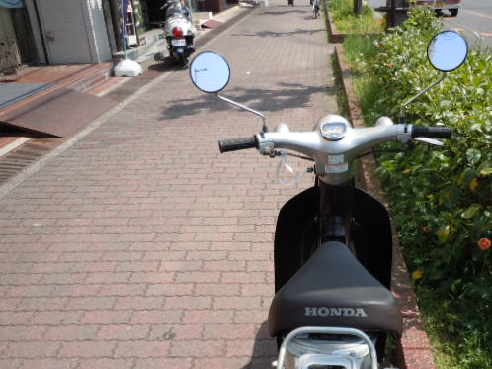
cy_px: 236
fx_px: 511
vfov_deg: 39.3
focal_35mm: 36
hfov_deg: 50.8
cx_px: 308
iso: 100
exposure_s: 1/500
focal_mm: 5
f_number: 3.7
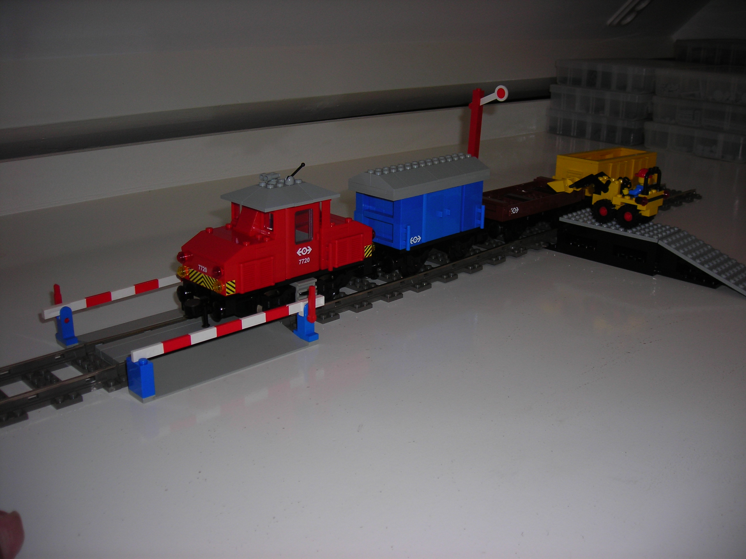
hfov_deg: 49.0
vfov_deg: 37.7
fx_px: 819
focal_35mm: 38
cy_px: 280
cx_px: 373
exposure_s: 1/60.1
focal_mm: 6.3
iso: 50
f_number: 3.2
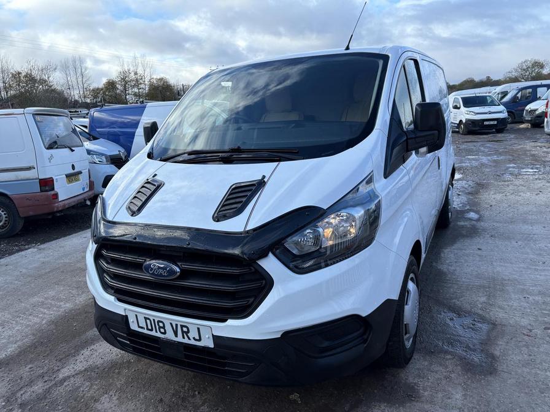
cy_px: 206
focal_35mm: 26
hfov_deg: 67.3
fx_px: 413
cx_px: 275
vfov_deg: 53.1
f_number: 1.6
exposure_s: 1/840
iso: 50
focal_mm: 5.96
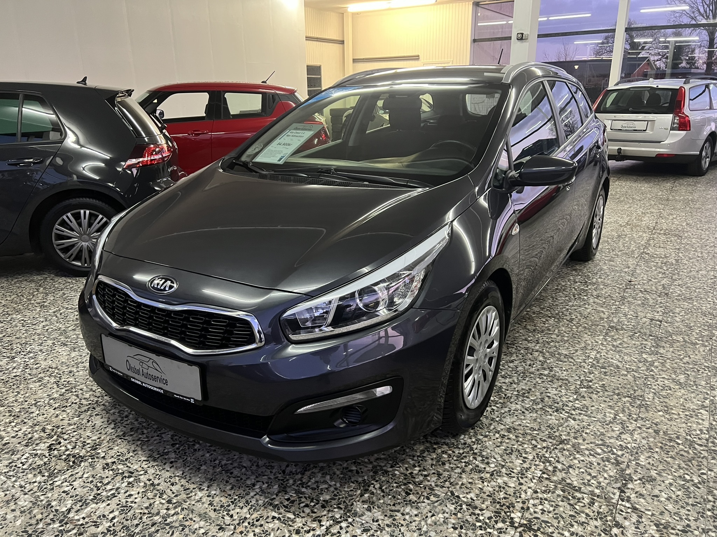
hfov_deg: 67.3
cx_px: 358
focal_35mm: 26
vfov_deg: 53.1
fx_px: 539
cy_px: 268
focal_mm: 5.7
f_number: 1.5
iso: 400
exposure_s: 1/33
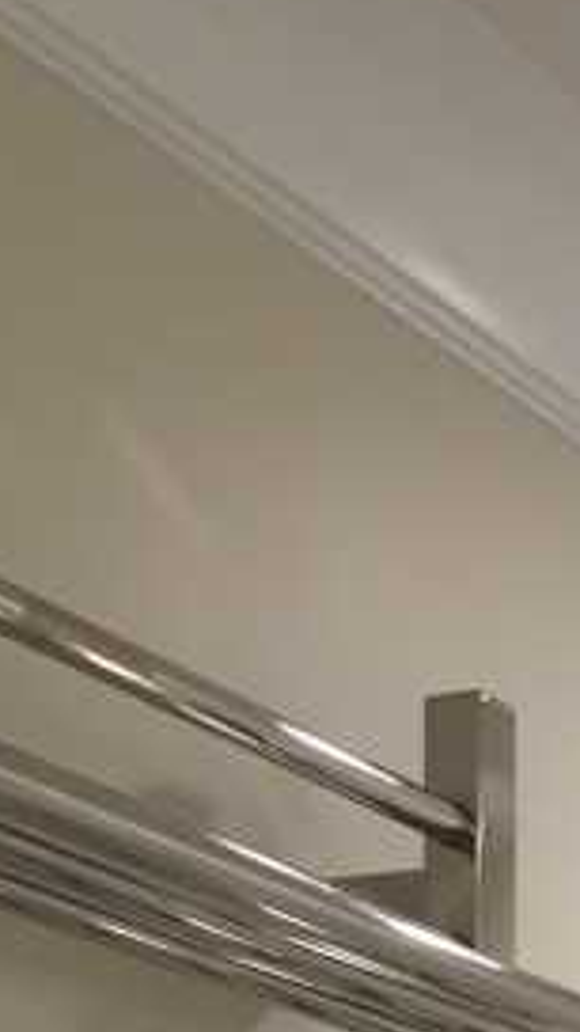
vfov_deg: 17.1
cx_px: 1376
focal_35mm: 116
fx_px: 3172
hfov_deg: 9.4
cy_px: 1415
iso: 32
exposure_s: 1/40
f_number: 2.2
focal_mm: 4.15
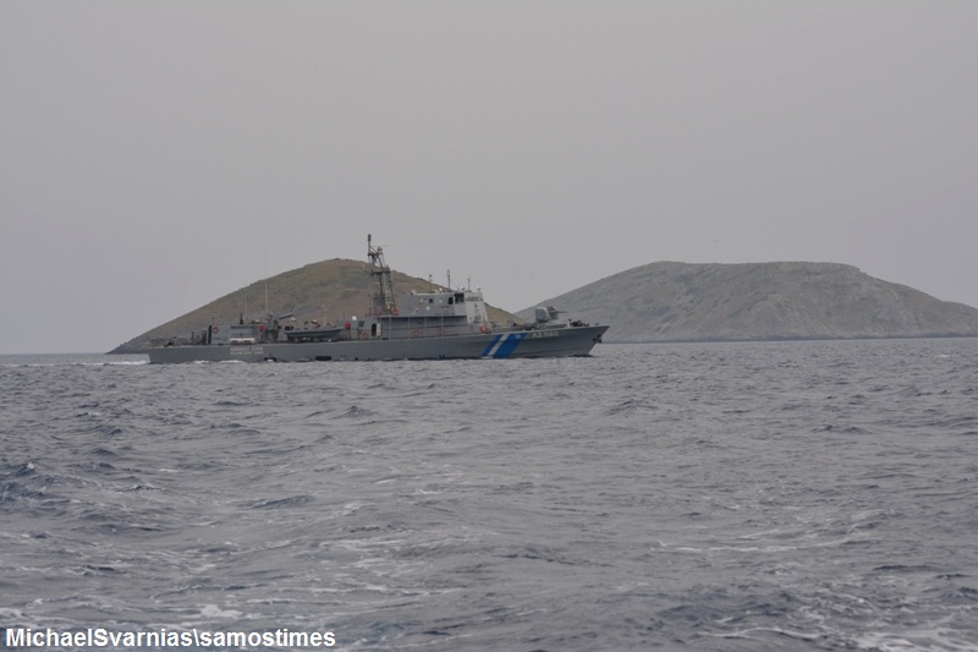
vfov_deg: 13.0
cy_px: 326
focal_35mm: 105
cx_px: 489
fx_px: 2852
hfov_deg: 19.5
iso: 400
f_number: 5.6
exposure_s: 1/1250
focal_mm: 70
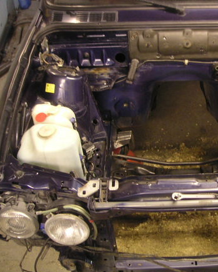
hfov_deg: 27.8
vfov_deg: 35.3
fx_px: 427
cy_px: 141
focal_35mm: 53
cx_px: 186
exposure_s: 1/4
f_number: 2.8
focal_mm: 5.7
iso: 100
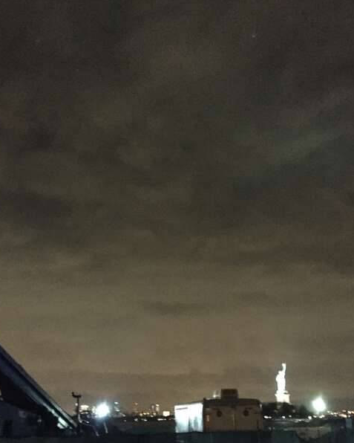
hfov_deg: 39.2
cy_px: 221
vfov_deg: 47.9
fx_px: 498
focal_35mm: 38
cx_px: 180
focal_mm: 4.15
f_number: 2.2
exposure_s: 1/15
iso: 2000
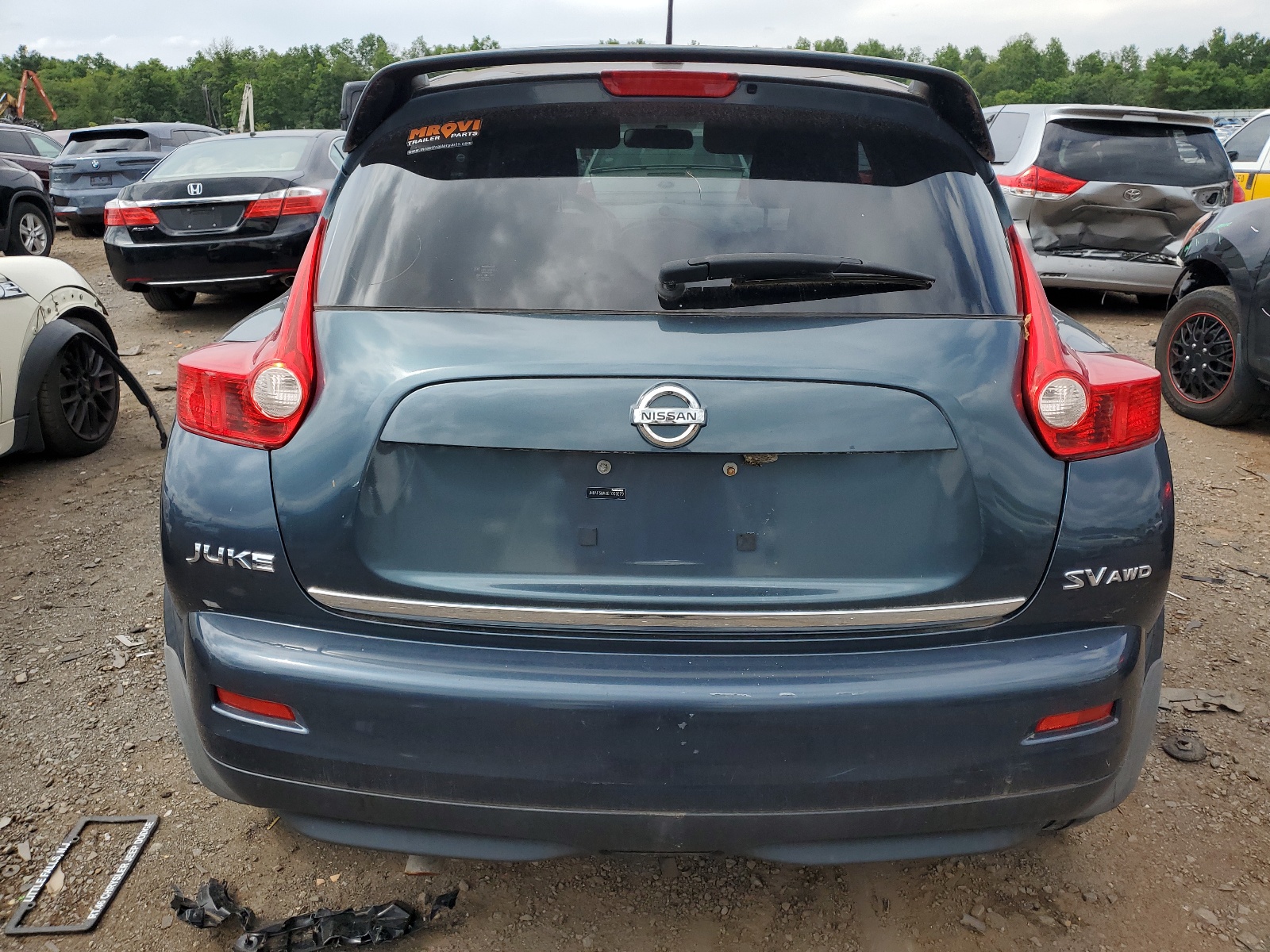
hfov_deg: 67.3
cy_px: 476
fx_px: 954
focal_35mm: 26
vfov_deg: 53.1
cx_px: 635
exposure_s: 1/2500
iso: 50
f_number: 1.5
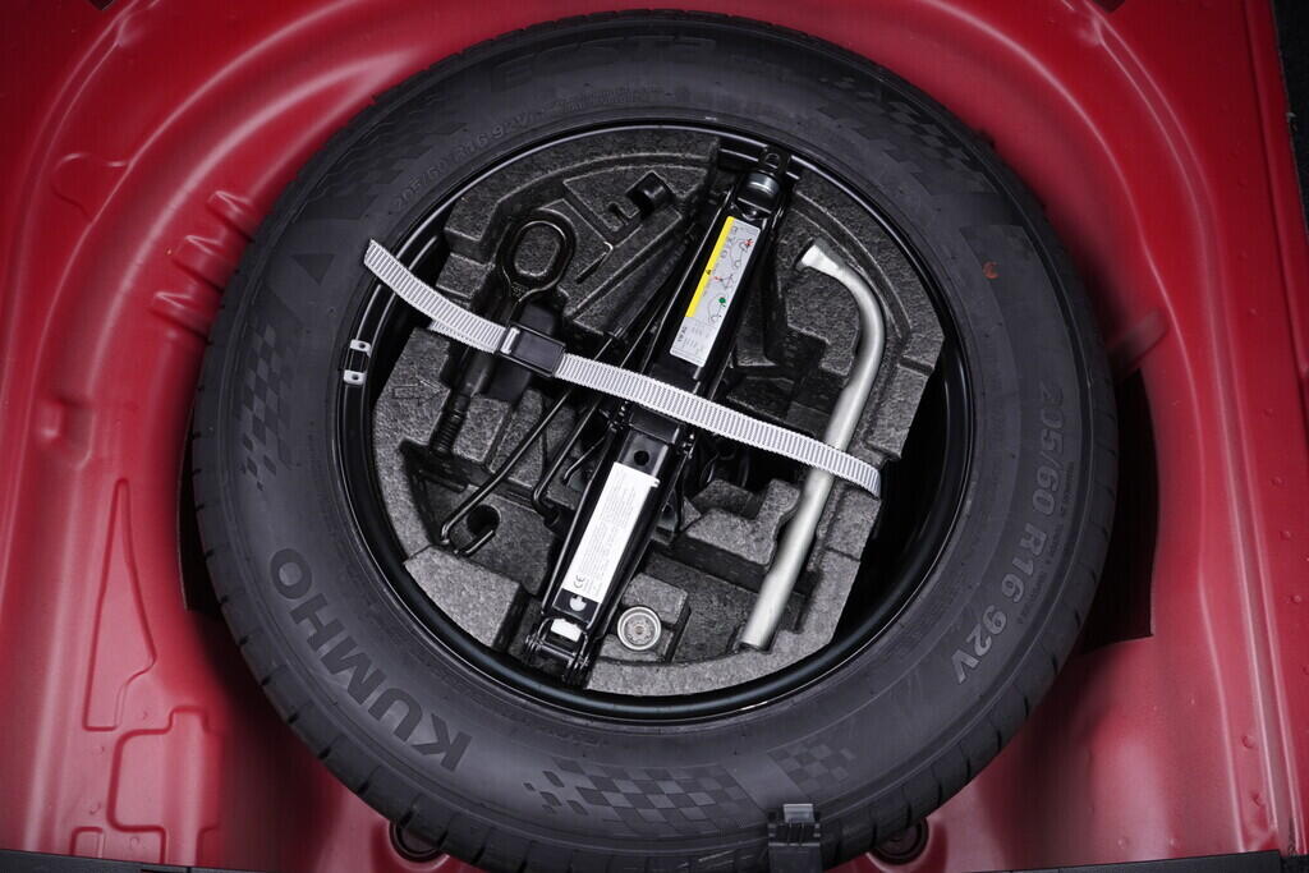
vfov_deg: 36.9
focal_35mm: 36
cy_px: 436
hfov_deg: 53.1
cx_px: 654
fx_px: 1309
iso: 200
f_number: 2.8
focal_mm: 24
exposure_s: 1/40
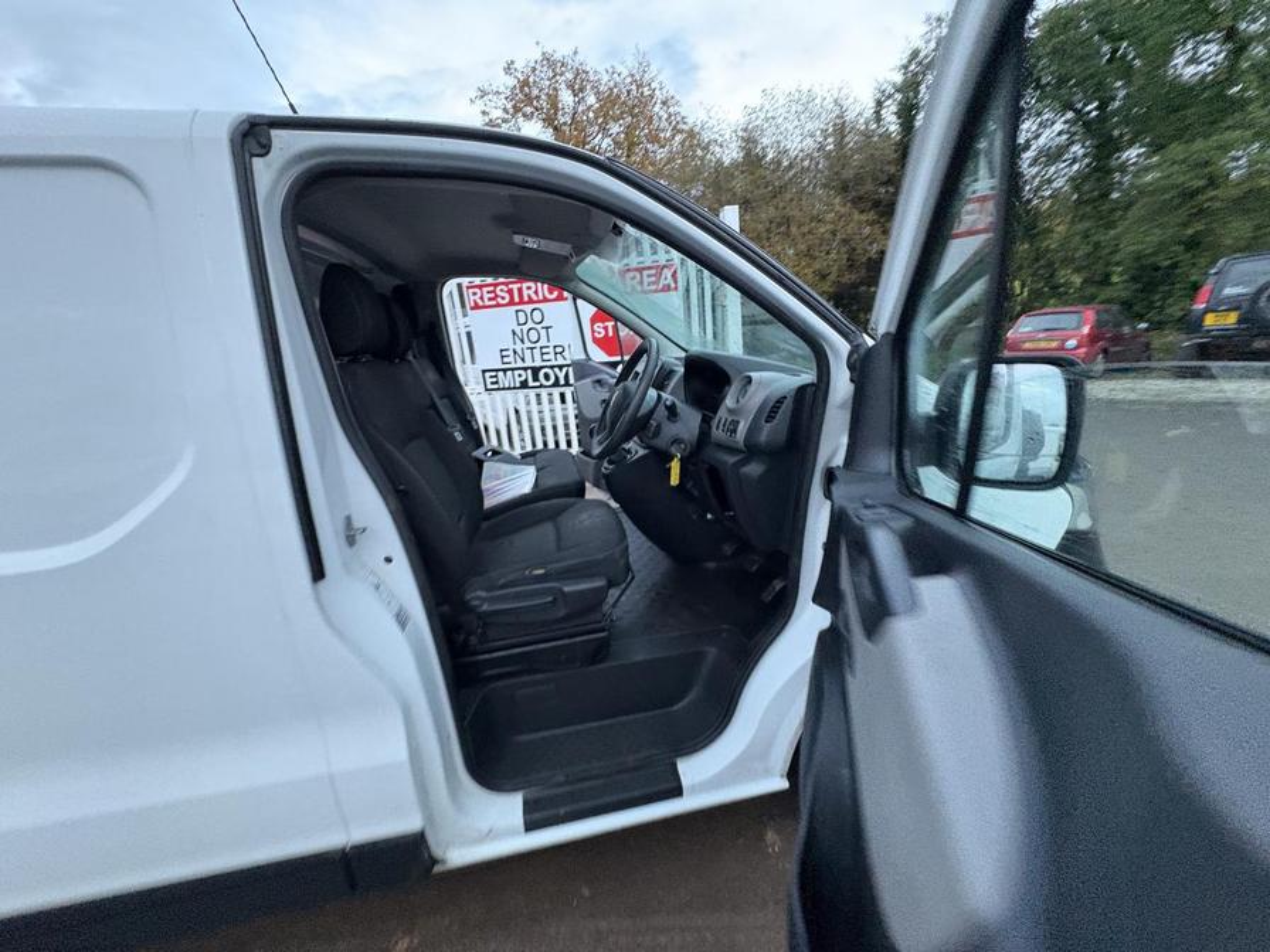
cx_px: 635
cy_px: 476
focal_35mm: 14
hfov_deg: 102.1
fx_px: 514
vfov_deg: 85.7
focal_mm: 2.22
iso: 640
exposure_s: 1/60
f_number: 2.2
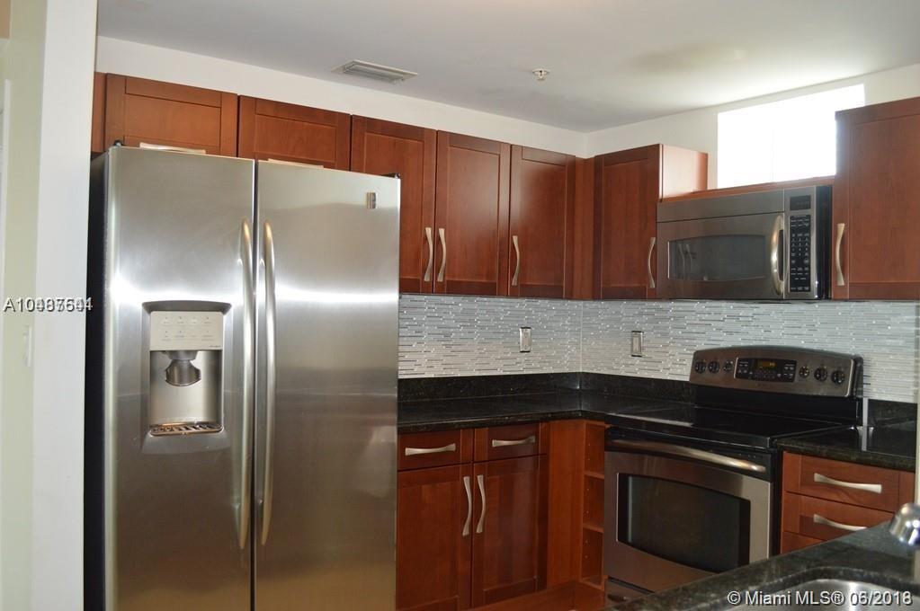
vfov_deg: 43.5
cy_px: 306
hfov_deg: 62.0
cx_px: 460
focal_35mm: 30
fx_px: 766
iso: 900
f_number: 3.8
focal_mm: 20
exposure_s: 1/60
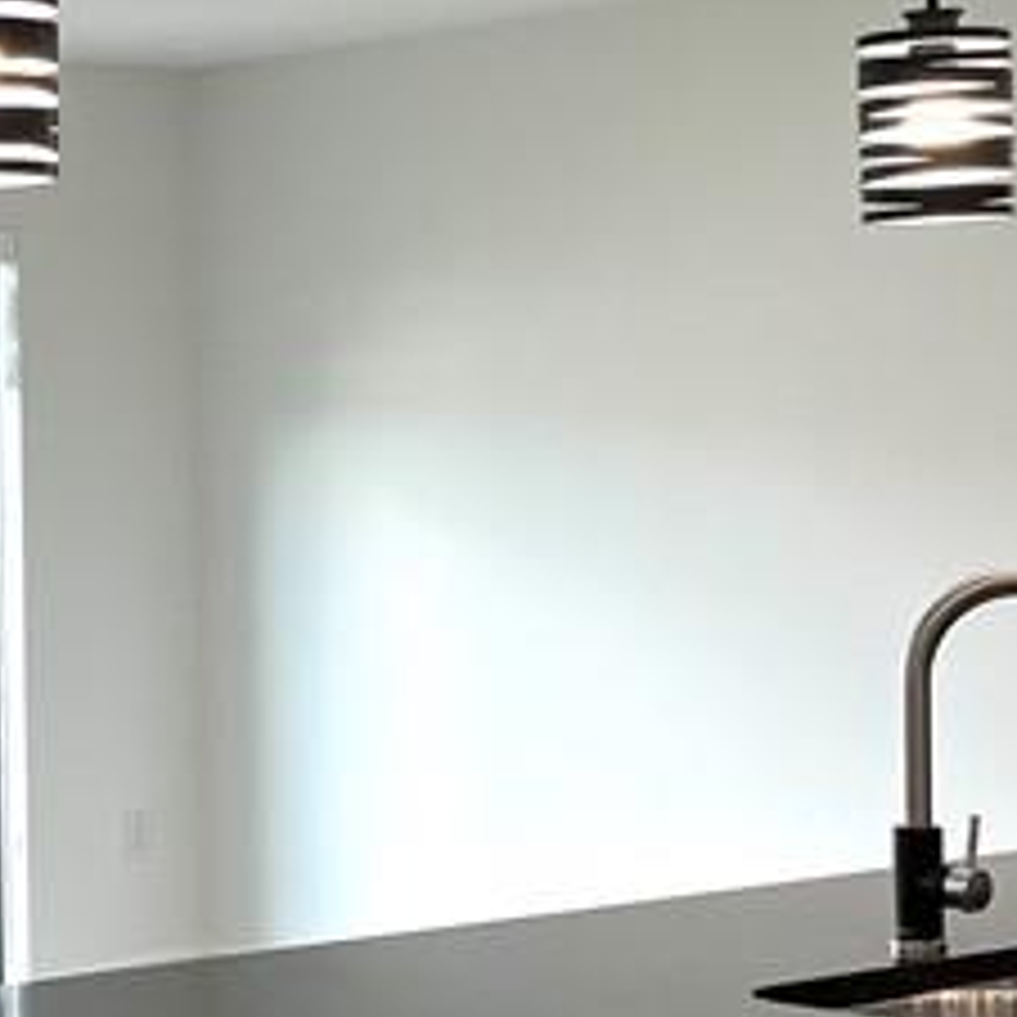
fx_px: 3457
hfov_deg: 16.4
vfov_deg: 16.7
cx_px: -14
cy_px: 558
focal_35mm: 104
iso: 50
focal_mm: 5.1
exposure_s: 1/120
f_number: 1.6
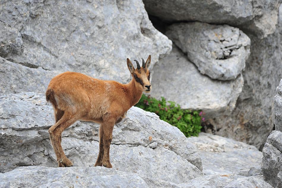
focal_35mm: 500
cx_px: 141
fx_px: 3914
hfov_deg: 4.1
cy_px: 94
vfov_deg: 2.7
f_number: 8
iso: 400
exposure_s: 1/250
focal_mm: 500
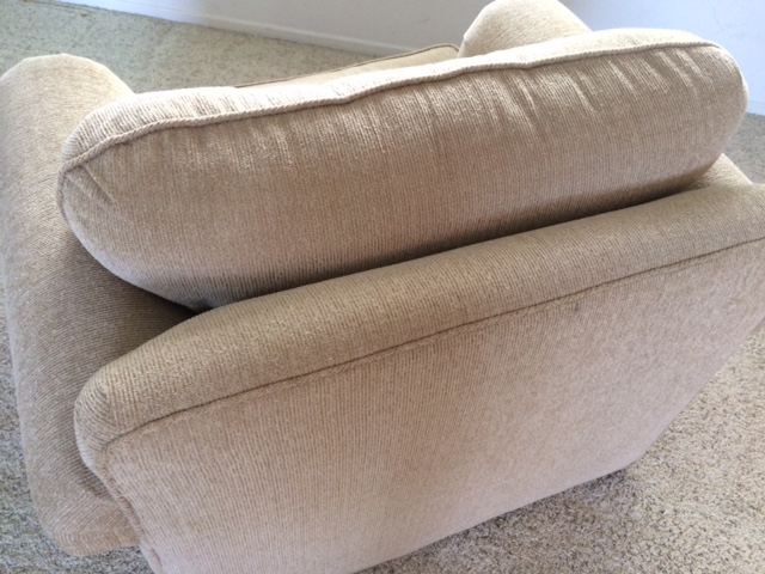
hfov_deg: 61.7
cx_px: 382
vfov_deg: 48.2
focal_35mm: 29
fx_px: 641
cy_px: 287
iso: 160
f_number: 2.2
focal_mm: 4.15
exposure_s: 1/30
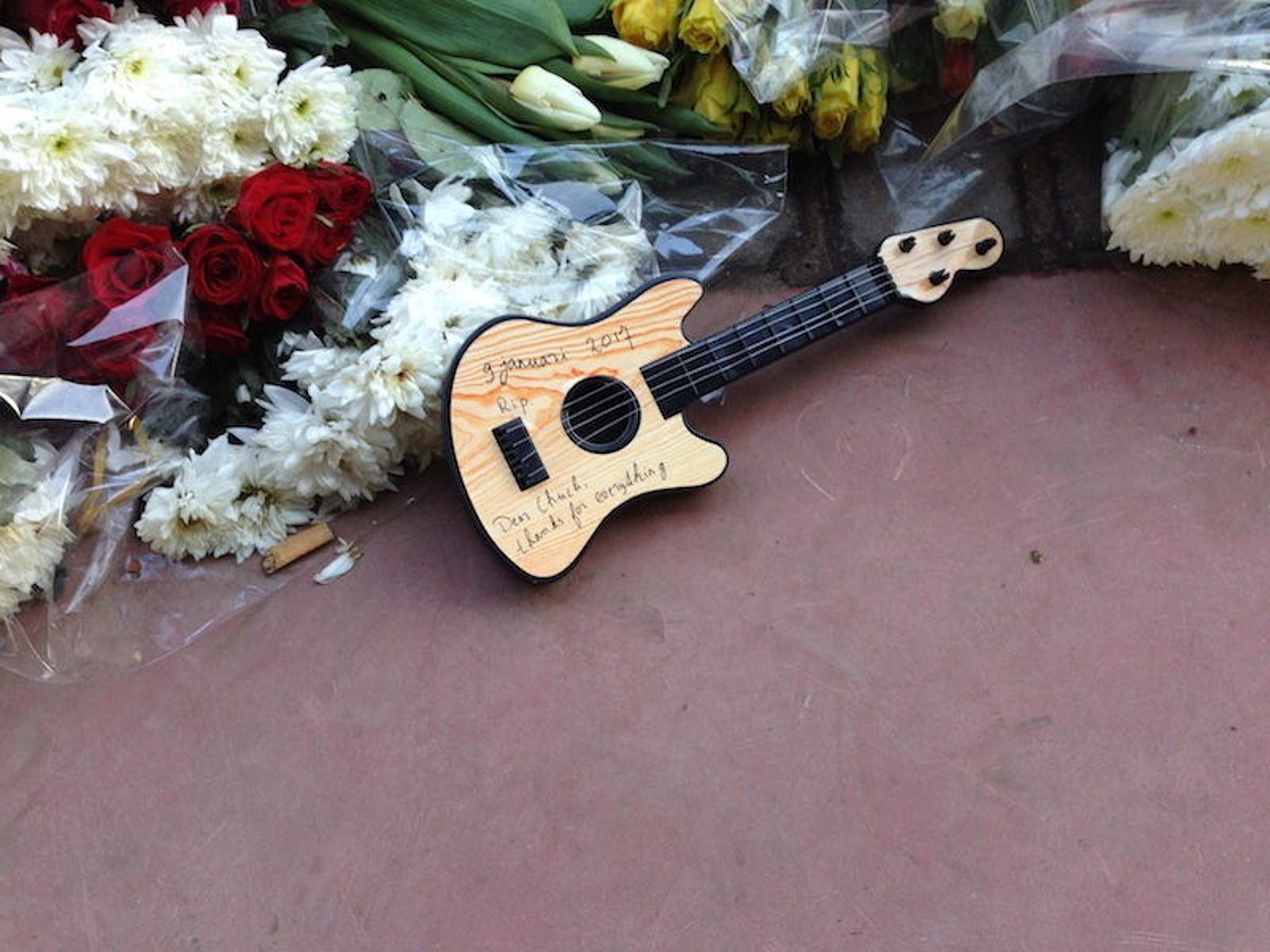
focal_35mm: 33
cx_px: 635
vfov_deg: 42.9
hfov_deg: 55.4
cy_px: 476
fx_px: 1211
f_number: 2.4
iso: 80
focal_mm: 4.12
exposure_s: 1/120
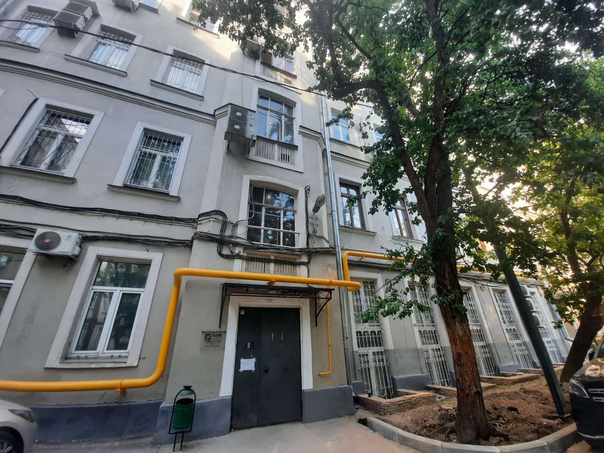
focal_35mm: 13
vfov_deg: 89.9
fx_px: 227
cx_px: 302
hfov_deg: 106.2
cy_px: 226
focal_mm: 1.74
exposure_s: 1/100
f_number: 2.2
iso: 50
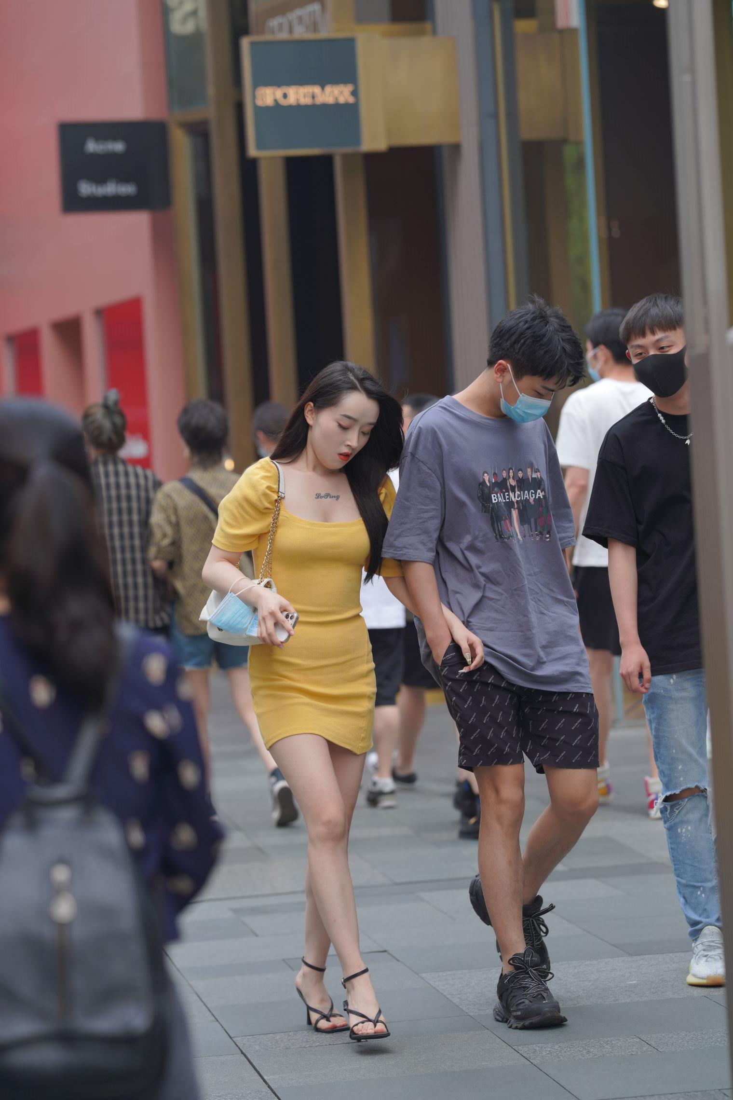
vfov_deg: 15.2
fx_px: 4123
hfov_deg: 10.2
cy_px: 550
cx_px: 366
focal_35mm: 135
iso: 320
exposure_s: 1/640
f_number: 3.5
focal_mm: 135
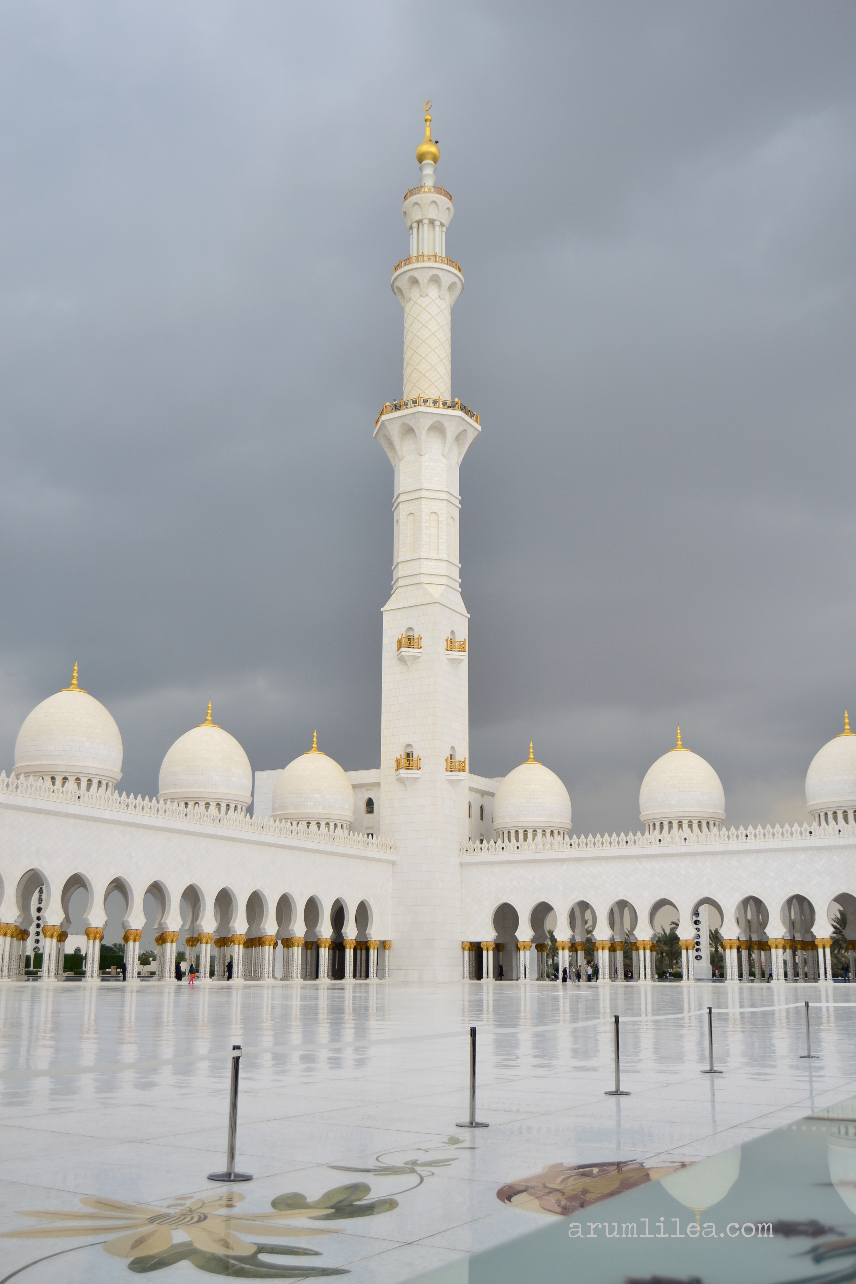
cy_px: 642
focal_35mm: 33
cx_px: 428
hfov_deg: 40.0
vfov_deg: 57.2
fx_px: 1177
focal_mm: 22
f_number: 3.5
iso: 180
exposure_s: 1/1000
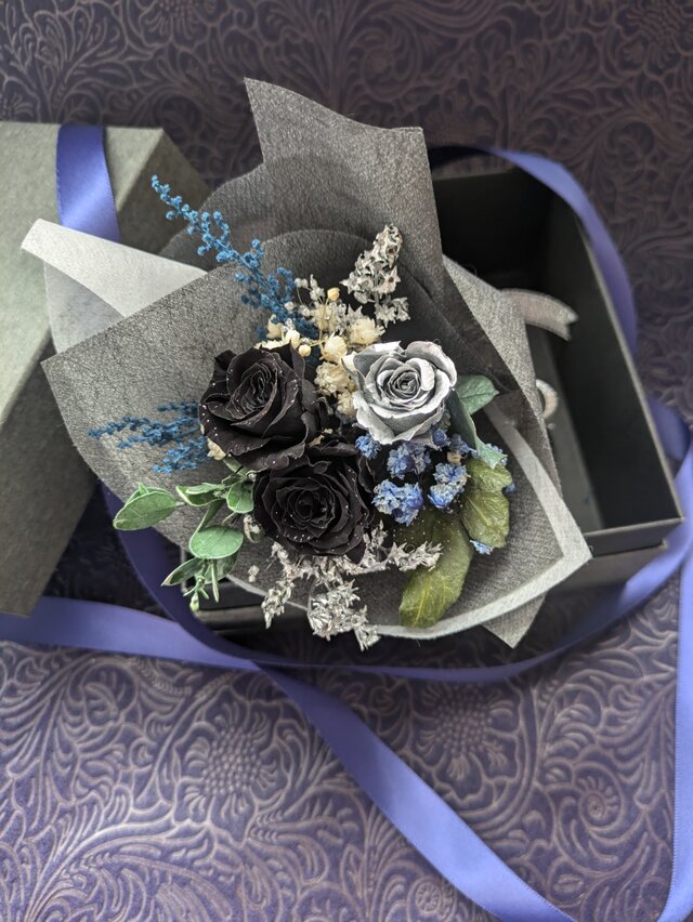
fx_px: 667
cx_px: 346
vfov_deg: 69.4
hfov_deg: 54.9
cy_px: 461
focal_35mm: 25
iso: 222
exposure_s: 1/40
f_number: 1.89
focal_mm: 5.43
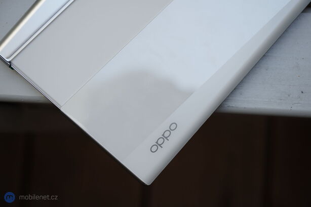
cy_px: 104
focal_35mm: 70
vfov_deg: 19.4
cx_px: 156
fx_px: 605
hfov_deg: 28.9
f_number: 5
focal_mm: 70
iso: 125
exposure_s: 1/250
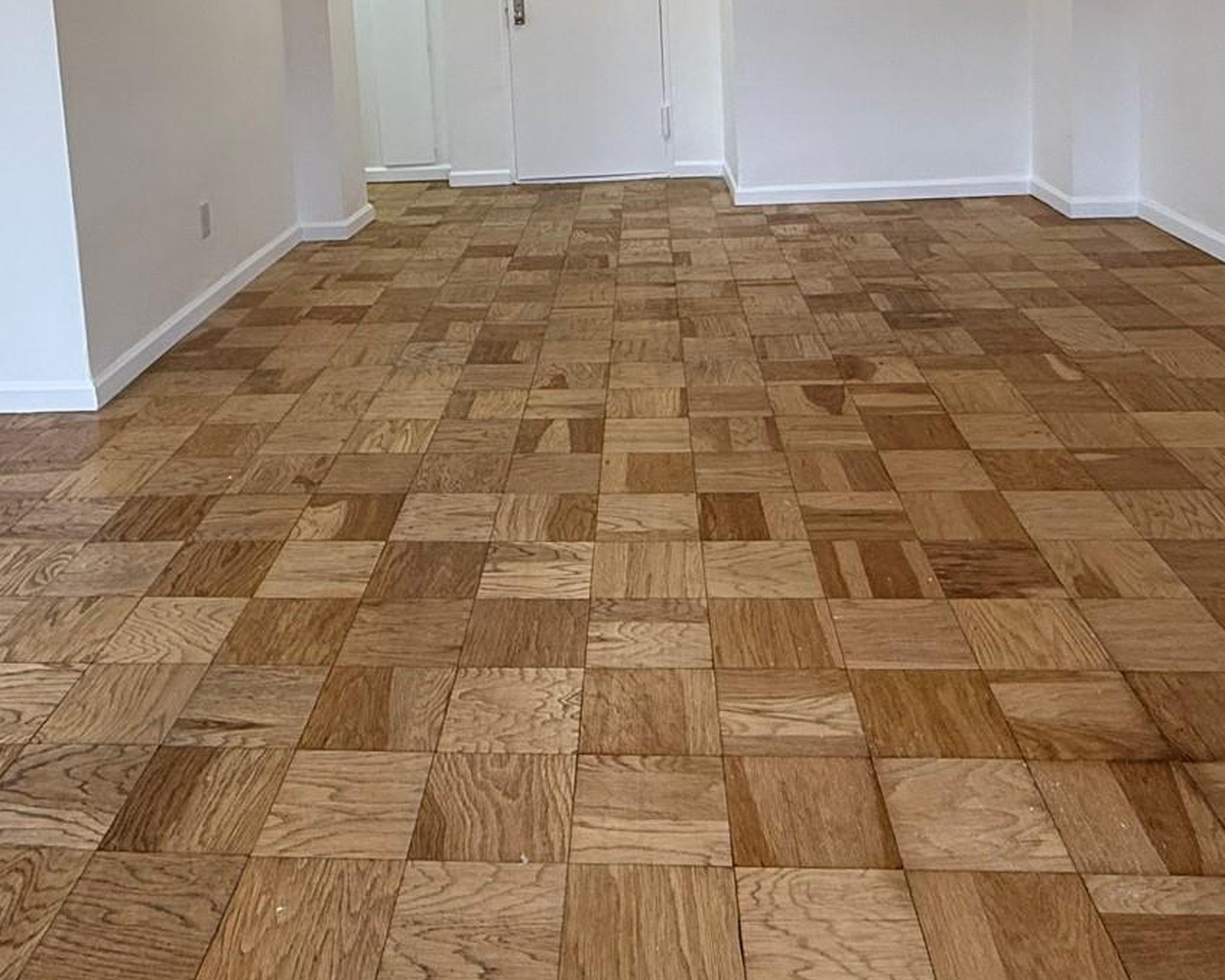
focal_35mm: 33
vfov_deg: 40.9
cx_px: 543
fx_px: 1196
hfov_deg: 54.1
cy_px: 87
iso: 100
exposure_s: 1/120
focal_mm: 2.22
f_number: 2.2
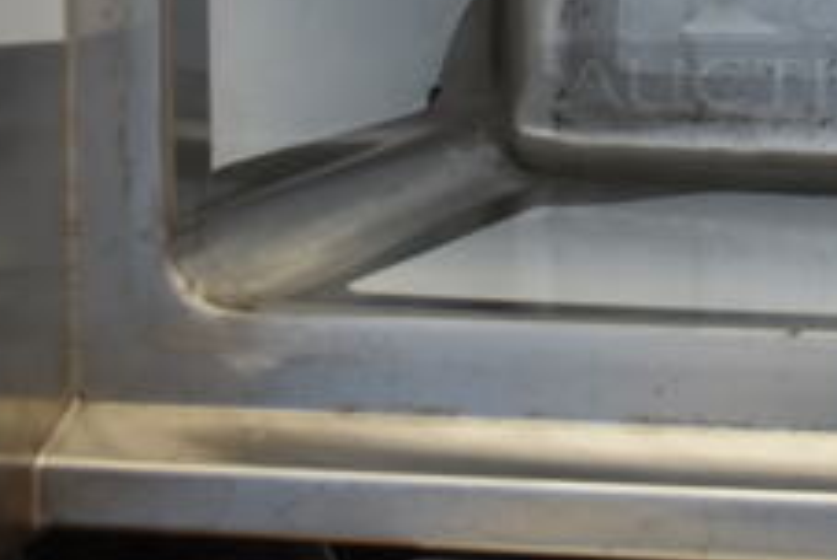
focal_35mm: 121
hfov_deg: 16.3
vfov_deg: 11.2
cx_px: 948
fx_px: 2817
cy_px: -74
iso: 125
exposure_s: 1/125
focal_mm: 30
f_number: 4.2
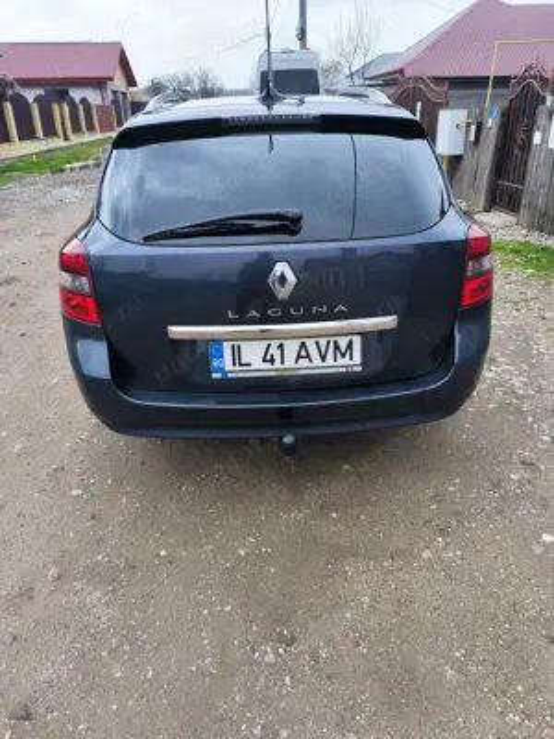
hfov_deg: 56.8
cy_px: 370
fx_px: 512
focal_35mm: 24
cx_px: 277
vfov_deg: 71.6
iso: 50
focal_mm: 5.24
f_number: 1.7
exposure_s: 1/338
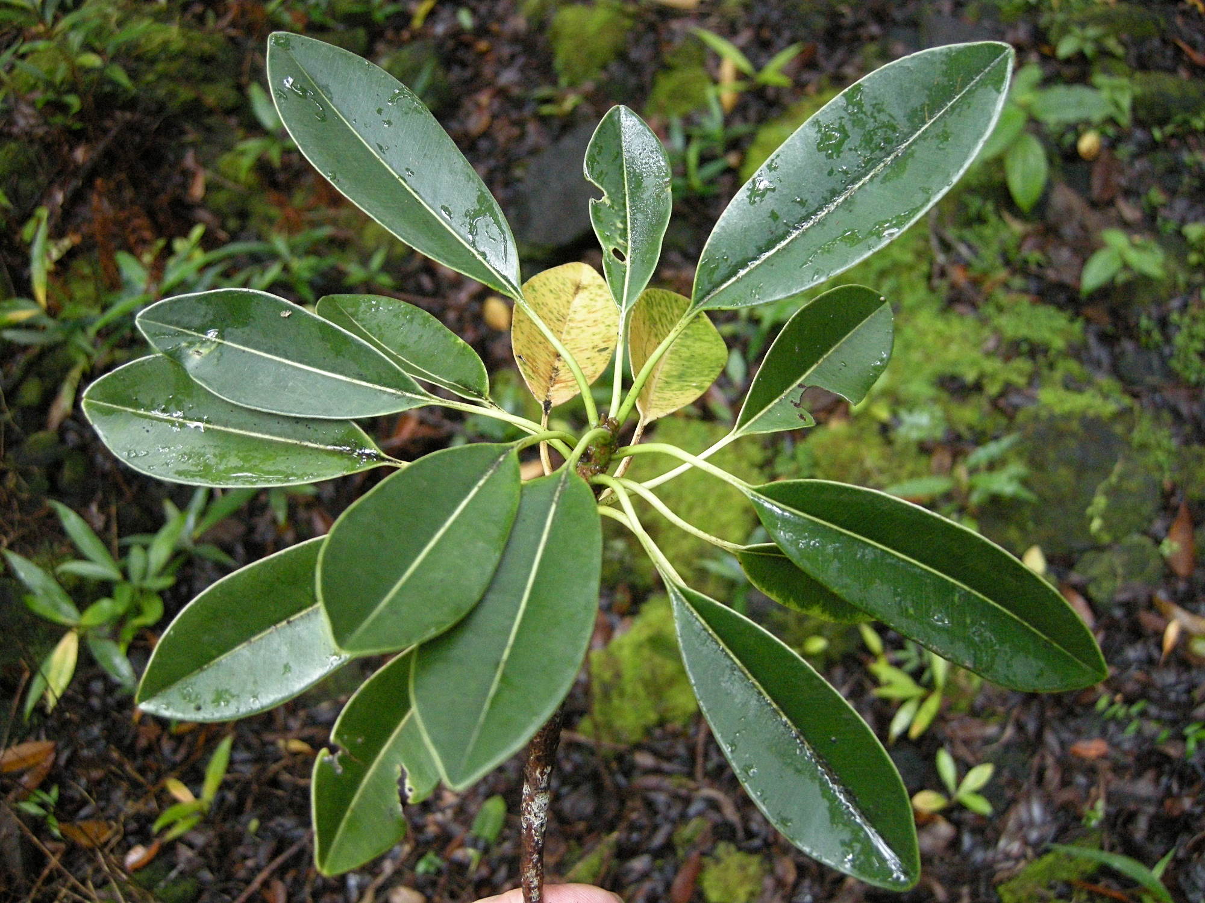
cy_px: 452
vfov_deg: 40.7
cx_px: 602
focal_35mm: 35
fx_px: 1218
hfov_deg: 52.6
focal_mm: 7.5
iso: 400
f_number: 2.7
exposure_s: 1/49
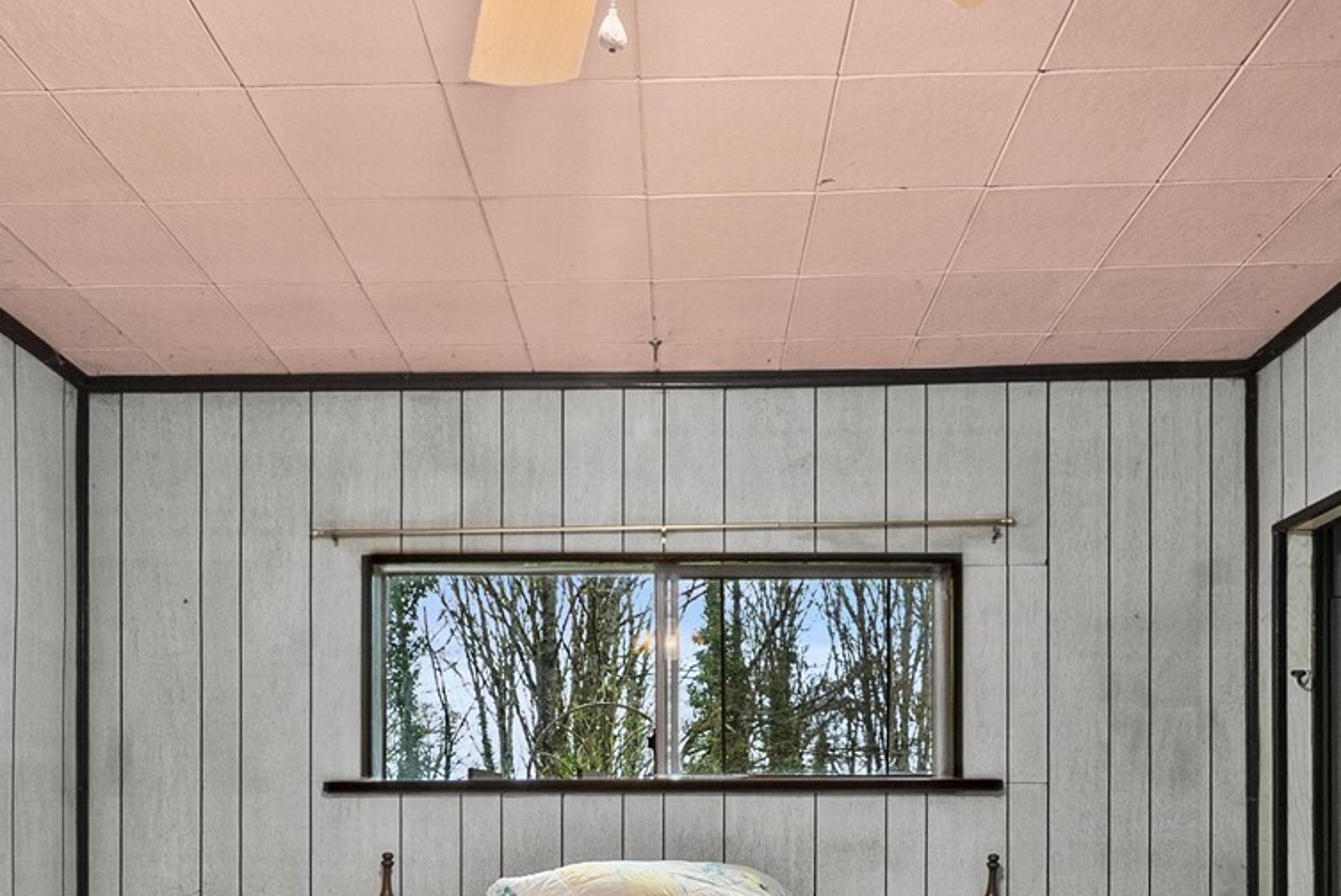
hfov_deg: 67.4
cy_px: 905
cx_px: 667
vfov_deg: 41.4
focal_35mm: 27
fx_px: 1006
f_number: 10
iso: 1000
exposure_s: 1/1.67
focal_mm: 12
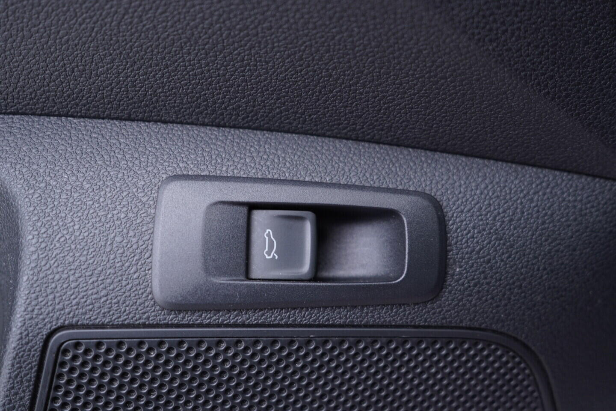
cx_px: 308
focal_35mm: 36
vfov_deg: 36.9
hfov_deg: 53.1
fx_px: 616
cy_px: 206
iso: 250
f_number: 2.8
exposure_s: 1/40
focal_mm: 24
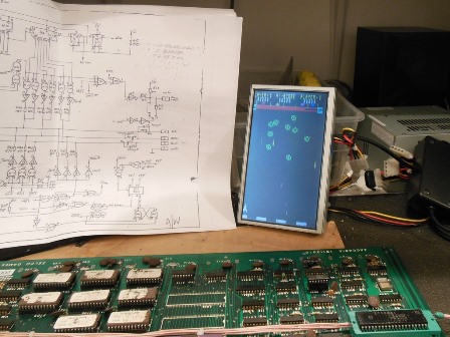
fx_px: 325
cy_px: 168
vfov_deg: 54.9
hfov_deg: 69.4
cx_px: 225
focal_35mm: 25
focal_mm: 4.5
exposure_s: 1/15
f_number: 3.2
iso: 400
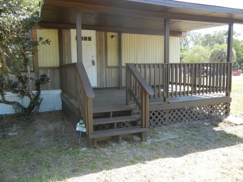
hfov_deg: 60.0
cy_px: 91
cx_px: 122
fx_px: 211
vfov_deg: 46.8
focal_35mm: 30
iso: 160
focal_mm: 5.4
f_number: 3.5
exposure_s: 1/217
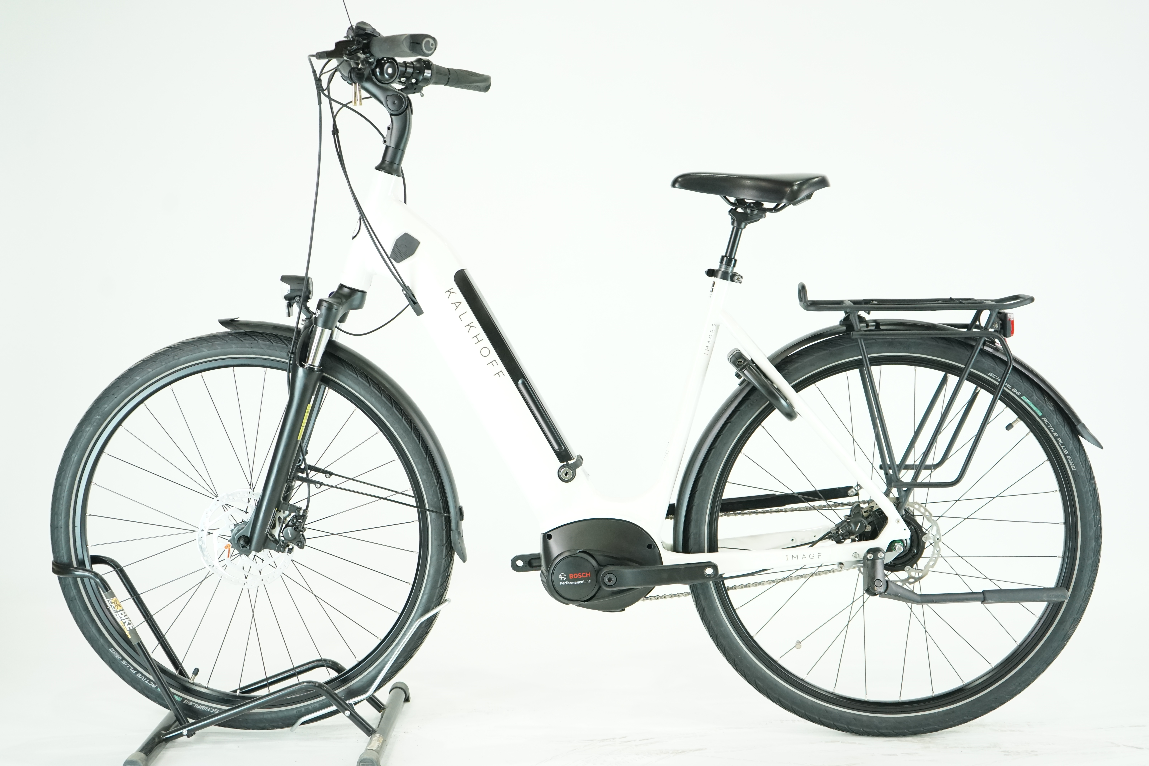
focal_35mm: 47
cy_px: 383
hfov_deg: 41.9
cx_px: 574
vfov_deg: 28.6
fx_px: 1500
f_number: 4.5
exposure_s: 1/200
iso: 2000
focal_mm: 47
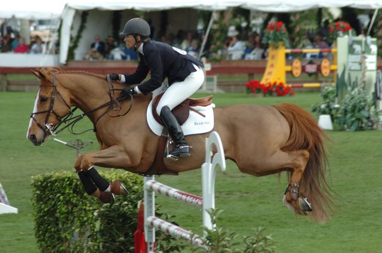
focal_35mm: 375
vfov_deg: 3.7
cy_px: 126
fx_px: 3971
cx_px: 191
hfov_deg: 5.5
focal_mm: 250
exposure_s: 1/500
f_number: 7.1
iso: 400
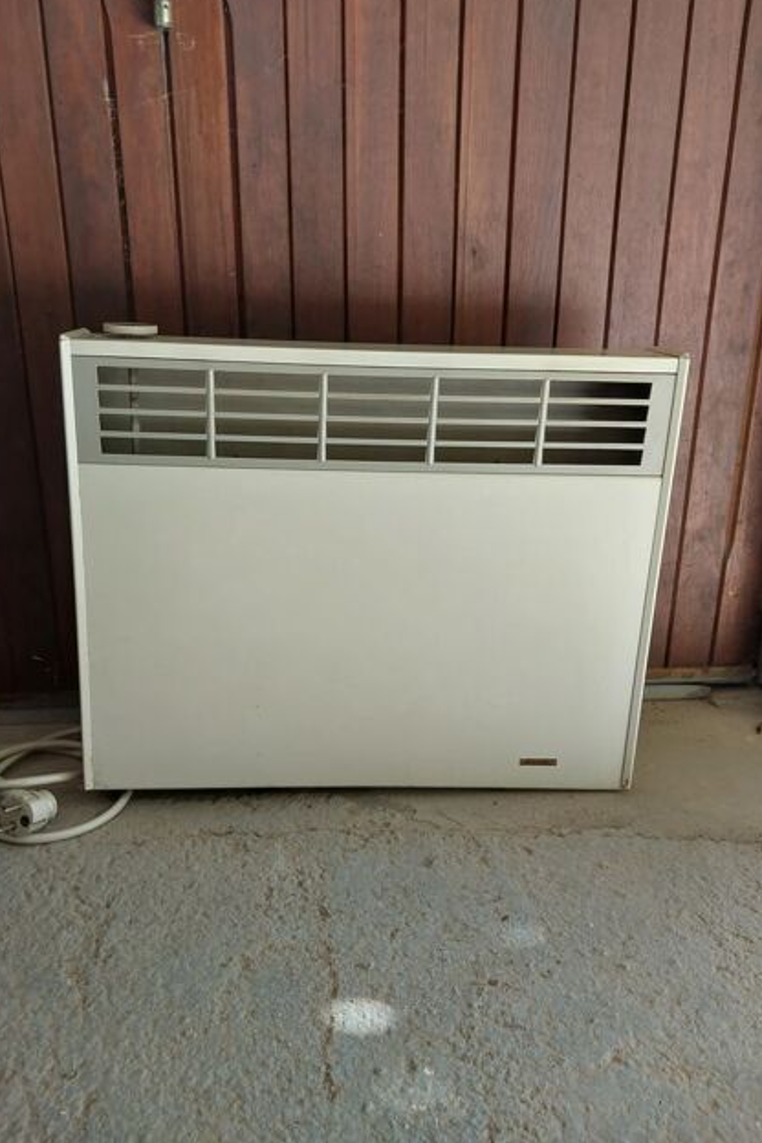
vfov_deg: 58.7
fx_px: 1016
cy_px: 559
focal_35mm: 32
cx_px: 359
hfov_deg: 41.1
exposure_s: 1/50
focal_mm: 4.6
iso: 32
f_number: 1.8
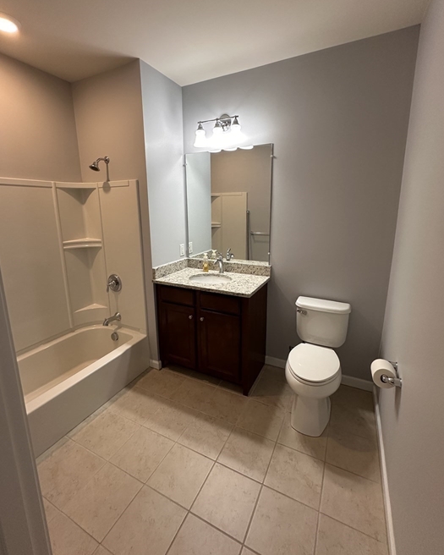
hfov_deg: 80.4
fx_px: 263
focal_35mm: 16
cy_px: 260
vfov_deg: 93.0
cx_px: 217
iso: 160
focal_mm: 2.22
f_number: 2.2
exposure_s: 1/99
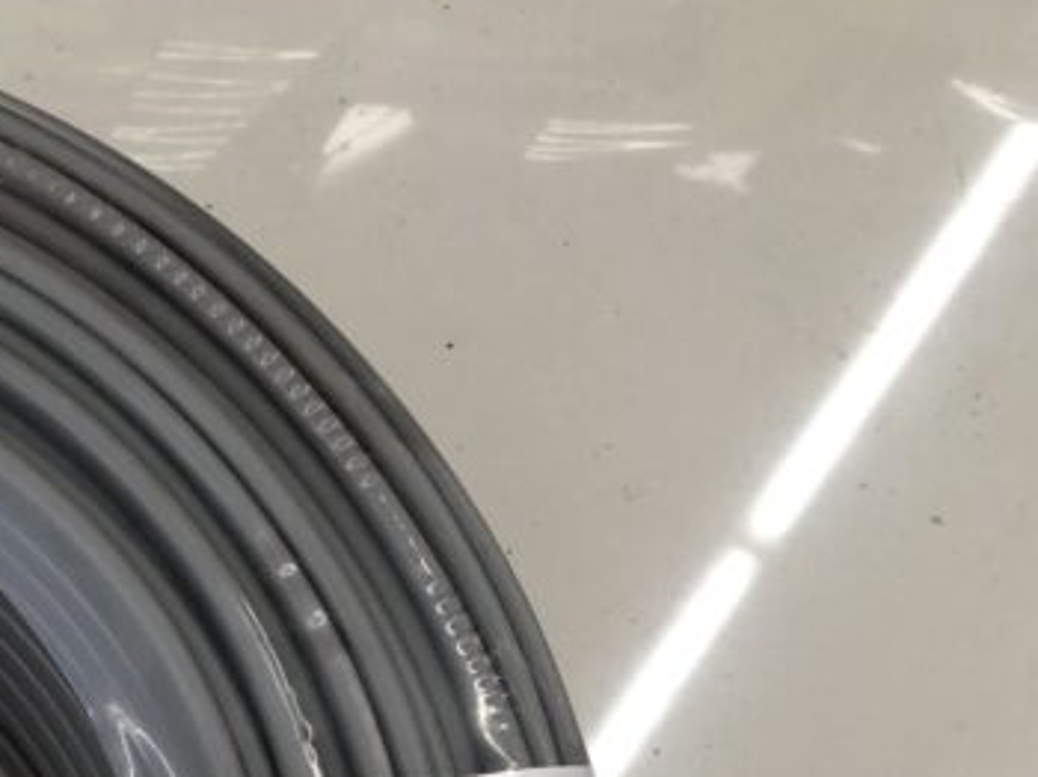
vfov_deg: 16.9
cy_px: 1005
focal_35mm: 82
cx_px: -472
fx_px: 2457
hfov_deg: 20.7
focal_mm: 3.99
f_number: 1.8
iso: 25
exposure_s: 1/100
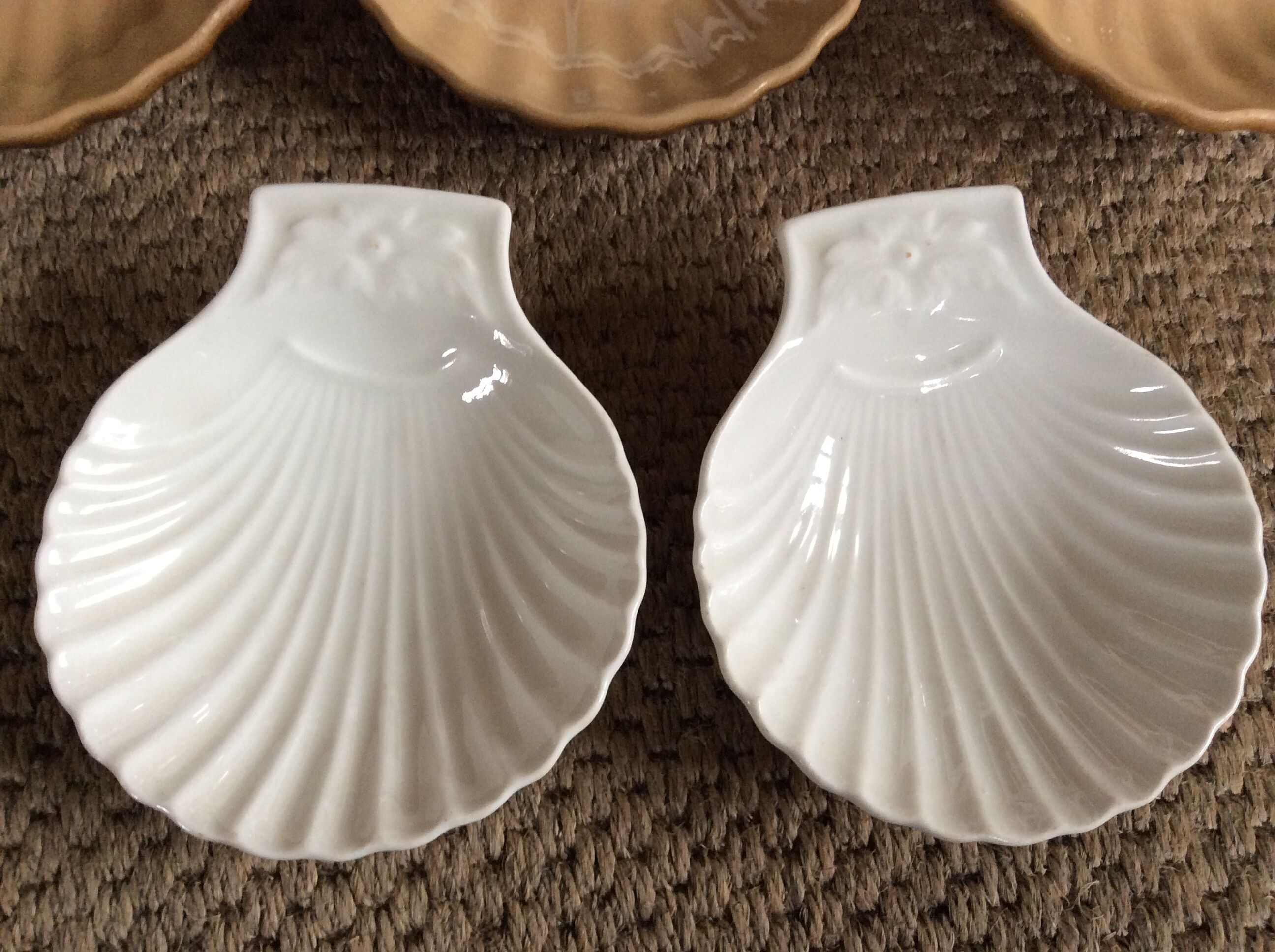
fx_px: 1177
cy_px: 476
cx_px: 638
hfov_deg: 56.9
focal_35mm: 32
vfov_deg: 44.1
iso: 100
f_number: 2.4
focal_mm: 3.3
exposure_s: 1/25
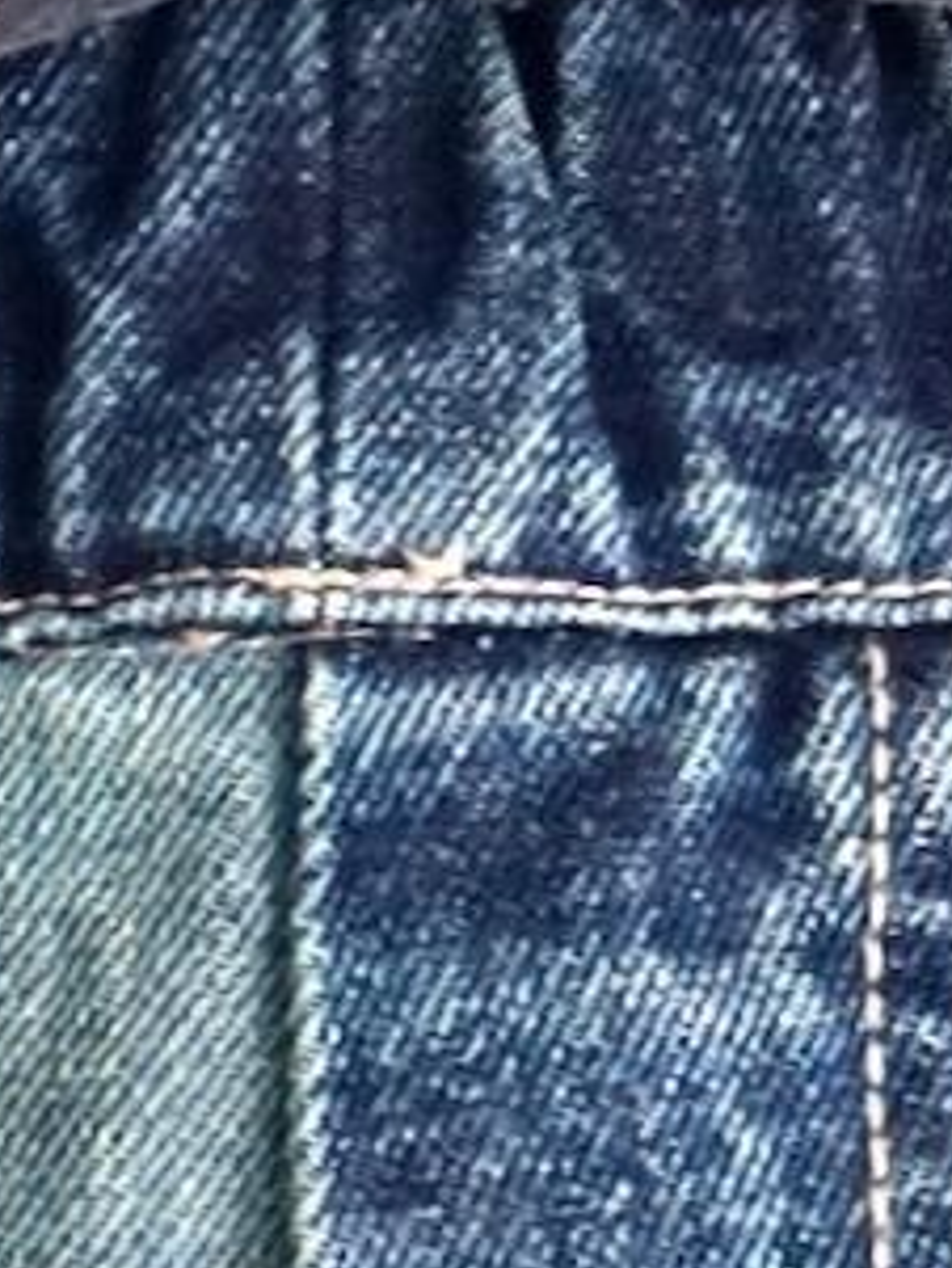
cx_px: -703
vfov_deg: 6.0
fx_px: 12019
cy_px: 1929
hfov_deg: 4.5
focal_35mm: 328
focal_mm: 57
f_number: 4.5
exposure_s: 1/45
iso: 6400
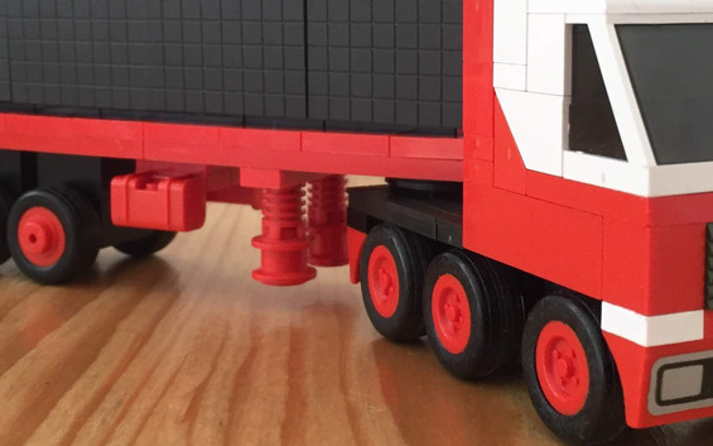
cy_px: 128
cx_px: 335
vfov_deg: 22.2
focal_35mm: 58
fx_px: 1127
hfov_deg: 35.1
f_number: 2.2
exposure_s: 1/30
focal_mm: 4.15
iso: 100
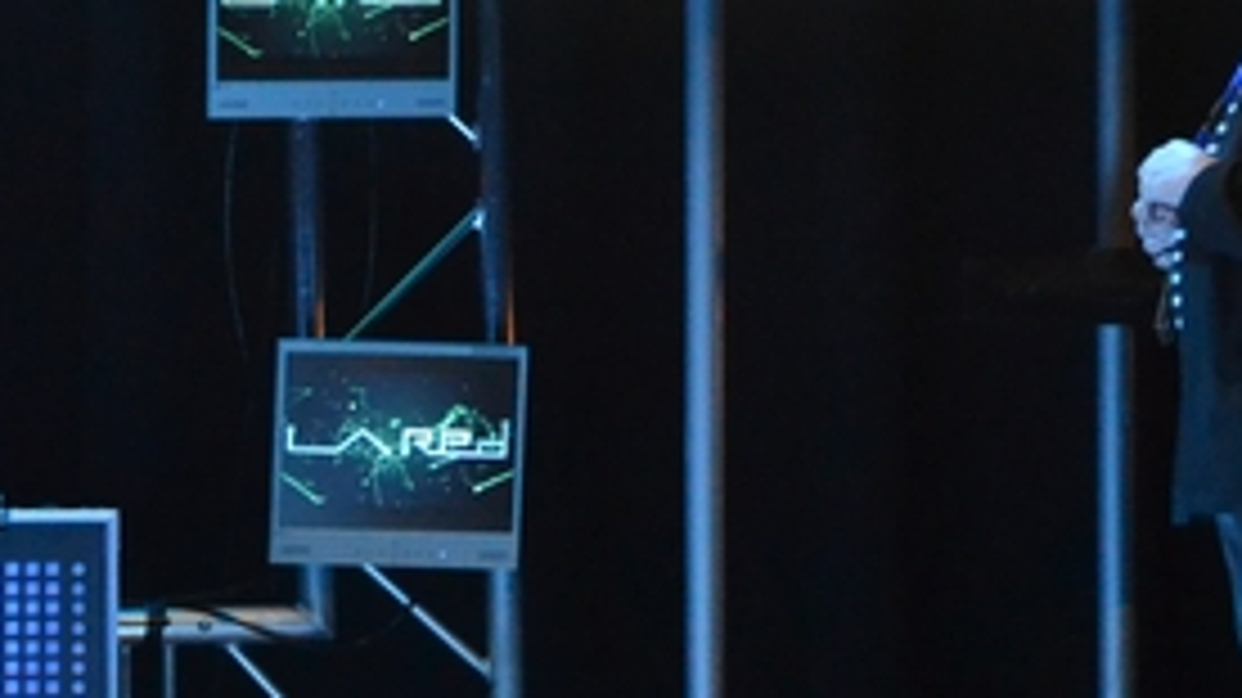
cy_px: 142
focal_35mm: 446
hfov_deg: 4.8
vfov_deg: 2.7
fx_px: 14682
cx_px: 9
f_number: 5.6
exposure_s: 1/50
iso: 3200
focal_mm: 98
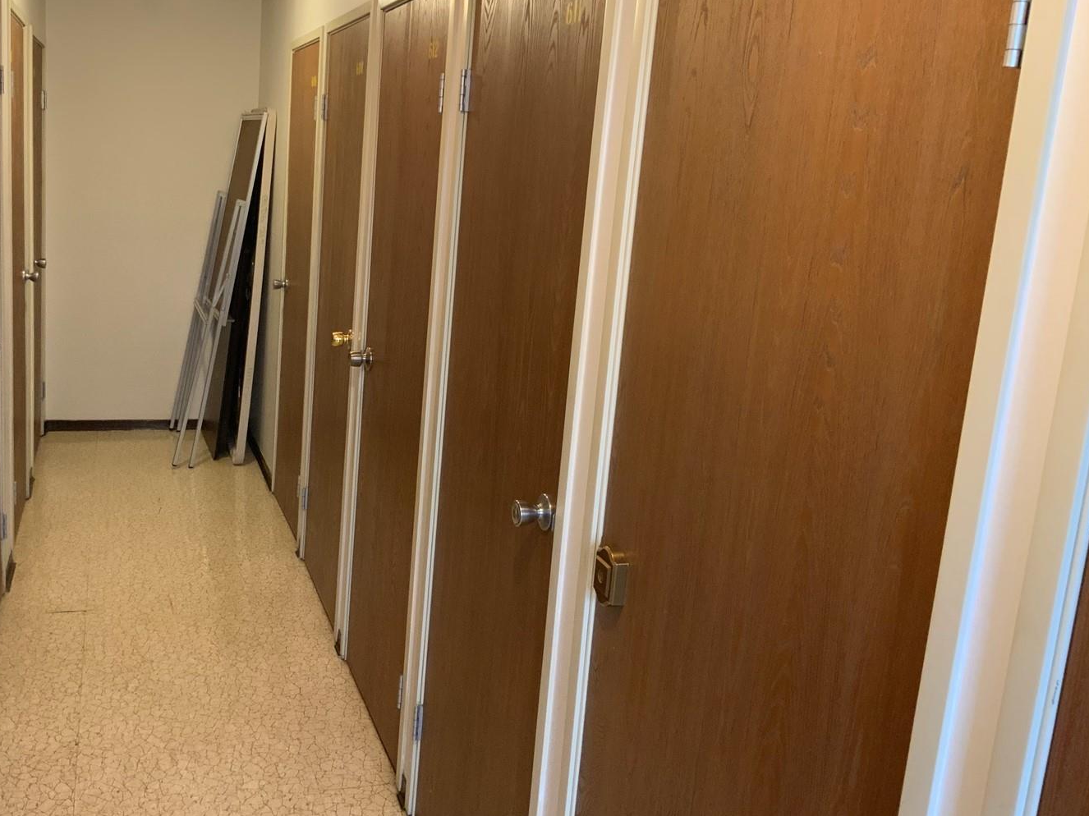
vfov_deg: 40.6
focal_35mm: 35
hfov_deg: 52.3
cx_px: 436
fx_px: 1101
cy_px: 371
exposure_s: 1/60
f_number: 1.8
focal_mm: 3
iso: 200
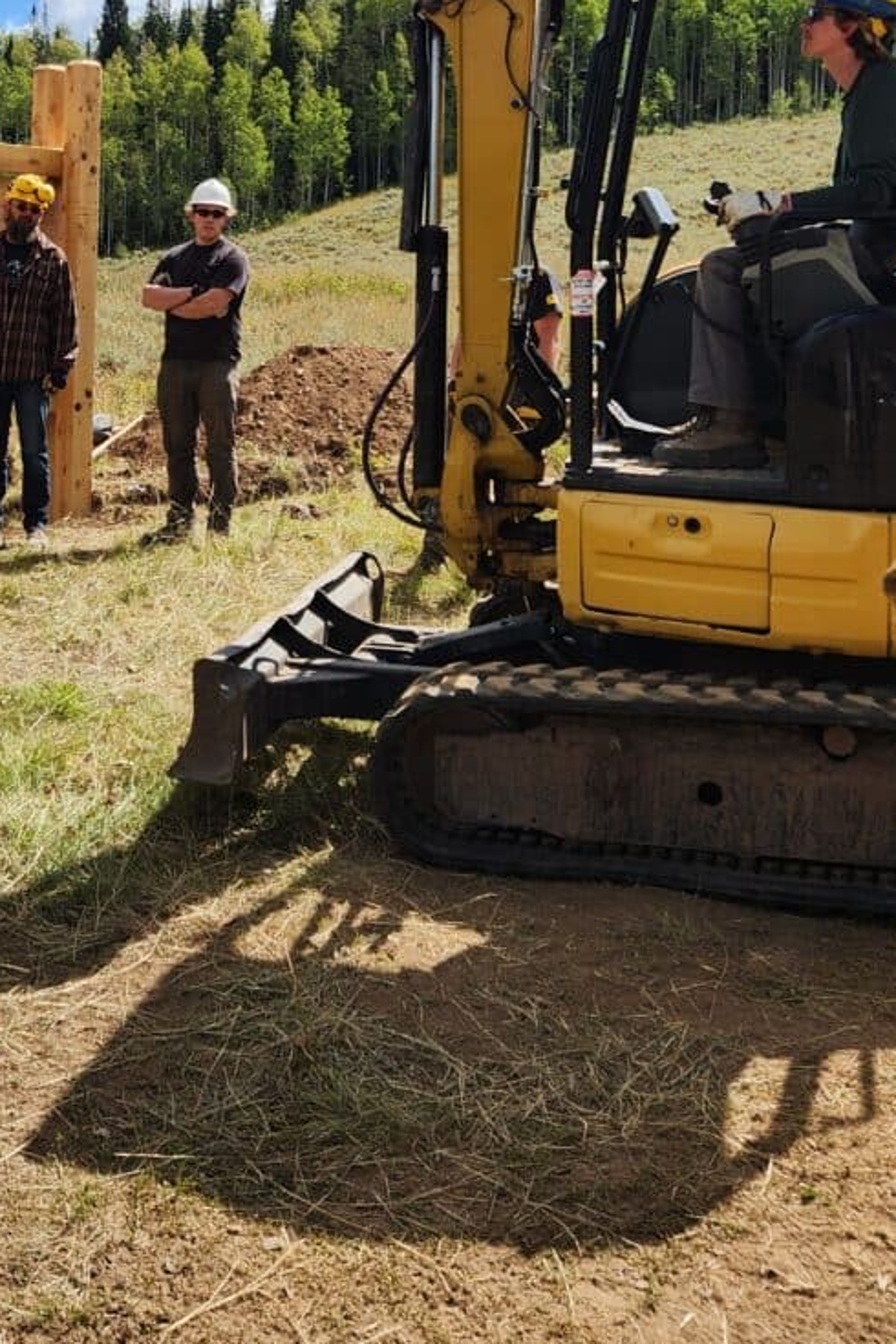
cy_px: 187
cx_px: 214
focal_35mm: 50
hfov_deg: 26.6
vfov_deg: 37.5
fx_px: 1867
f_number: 1.8
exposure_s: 1/1414
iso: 20
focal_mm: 5.4
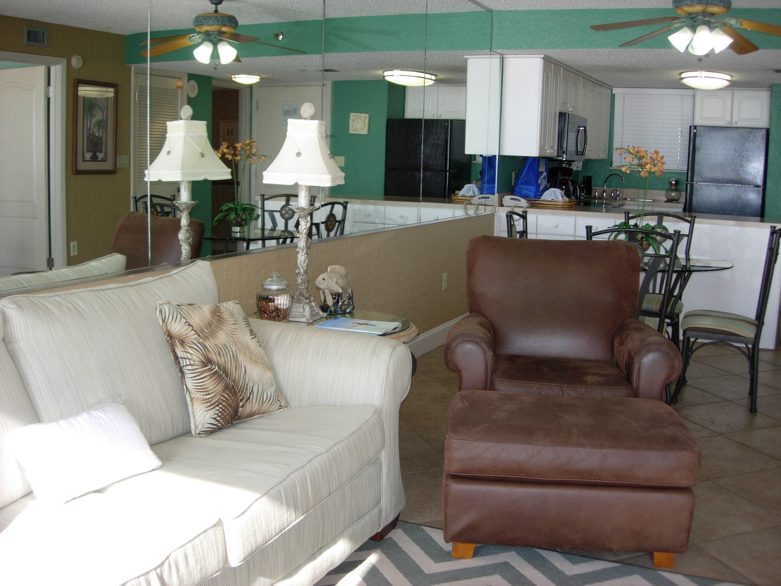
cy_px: 293
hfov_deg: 49.0
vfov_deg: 37.7
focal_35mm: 38
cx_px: 390
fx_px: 857
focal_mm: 7.8
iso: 79
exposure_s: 1/121
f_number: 2.8
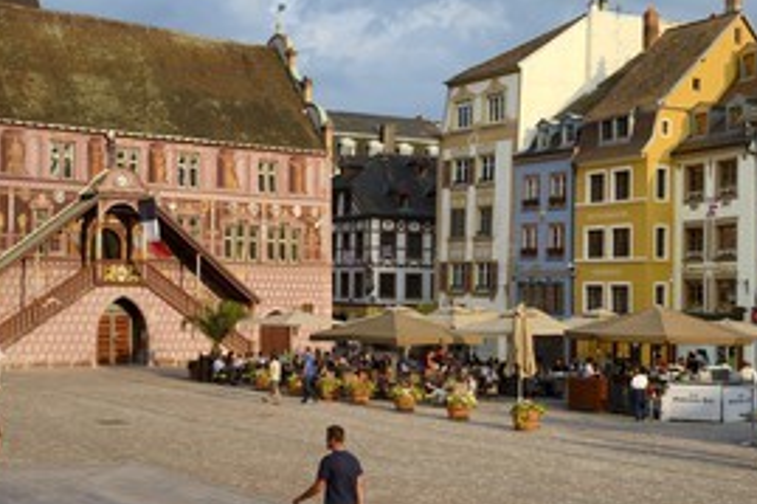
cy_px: 293
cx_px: 262
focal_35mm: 50
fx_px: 1051
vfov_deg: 26.9
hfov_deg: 39.2
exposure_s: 1/250
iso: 100
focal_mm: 32
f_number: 5.6
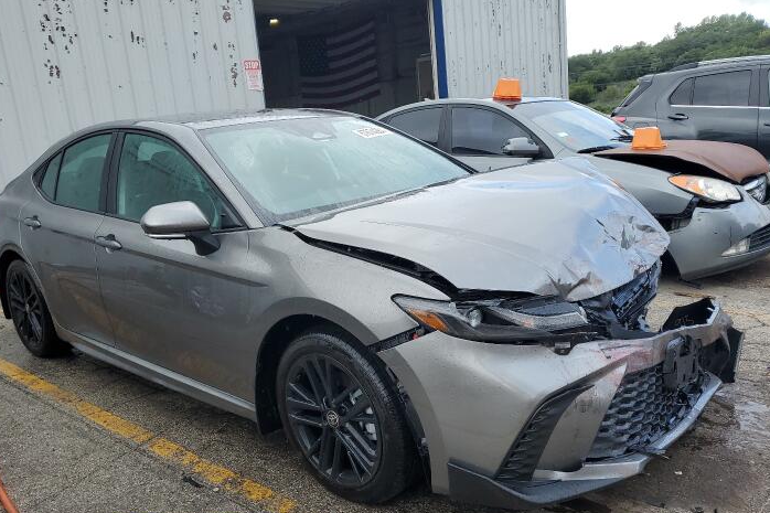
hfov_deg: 60.2
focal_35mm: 31
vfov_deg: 42.2
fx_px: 663
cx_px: 360
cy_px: 292
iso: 50
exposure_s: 1/1111
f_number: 1.5
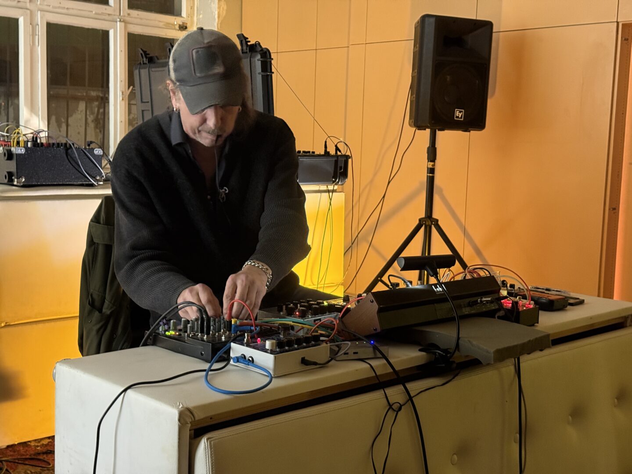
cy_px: 237
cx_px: 316
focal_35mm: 48
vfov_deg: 30.3
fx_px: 876
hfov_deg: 39.7
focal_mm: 6.76
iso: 500
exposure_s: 1/25
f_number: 1.78
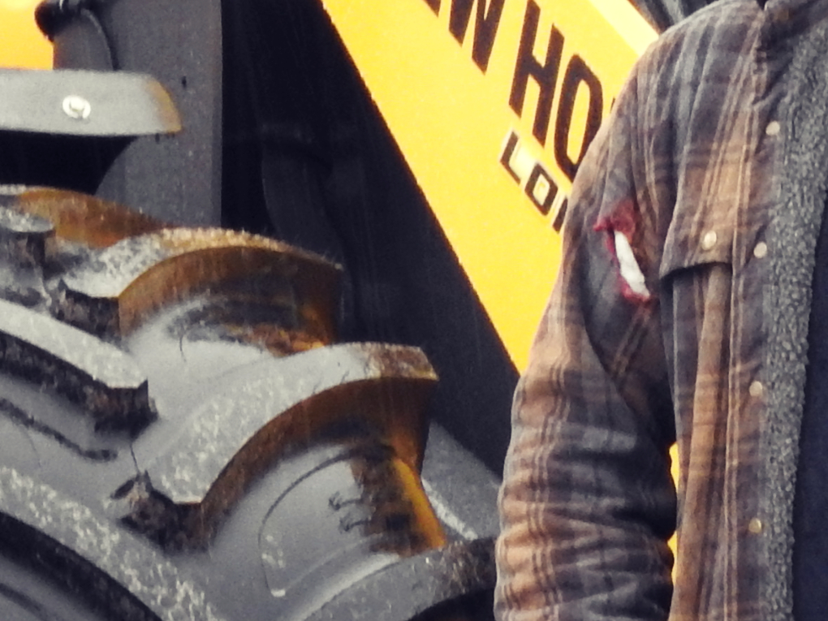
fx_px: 11721
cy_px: 69
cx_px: 675
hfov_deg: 4.0
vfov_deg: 3.0
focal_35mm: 490
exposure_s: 1/40
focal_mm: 22.4
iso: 400
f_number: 5
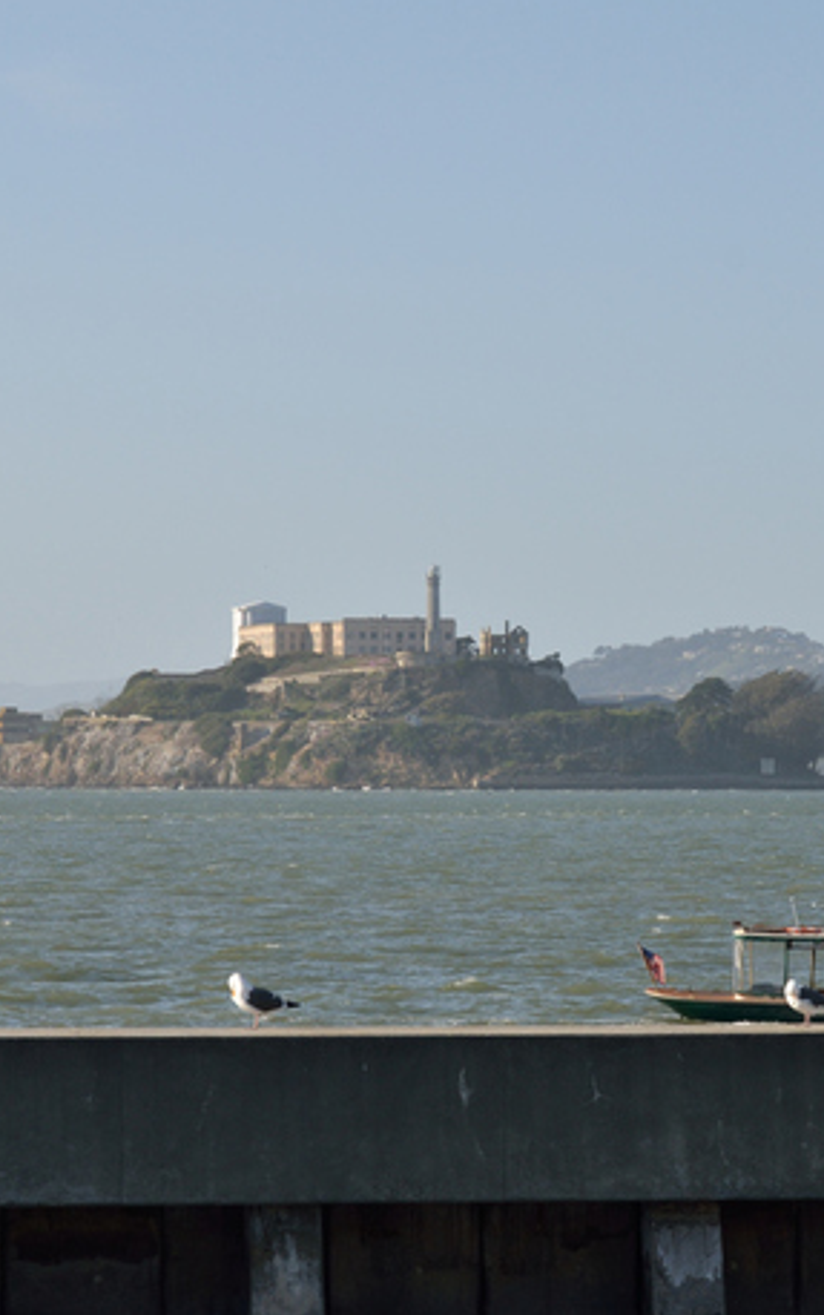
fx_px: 5846
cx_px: 528
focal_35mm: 163
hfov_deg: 8.1
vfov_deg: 12.8
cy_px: 656
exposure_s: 1/400
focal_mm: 70
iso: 200
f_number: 11
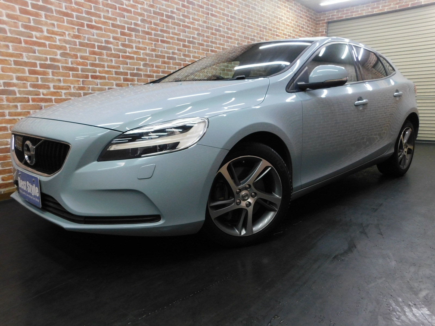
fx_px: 289
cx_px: 218
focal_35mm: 23
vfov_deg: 58.9
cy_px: 163
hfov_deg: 73.9
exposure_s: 1/30
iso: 280
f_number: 3
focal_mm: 4
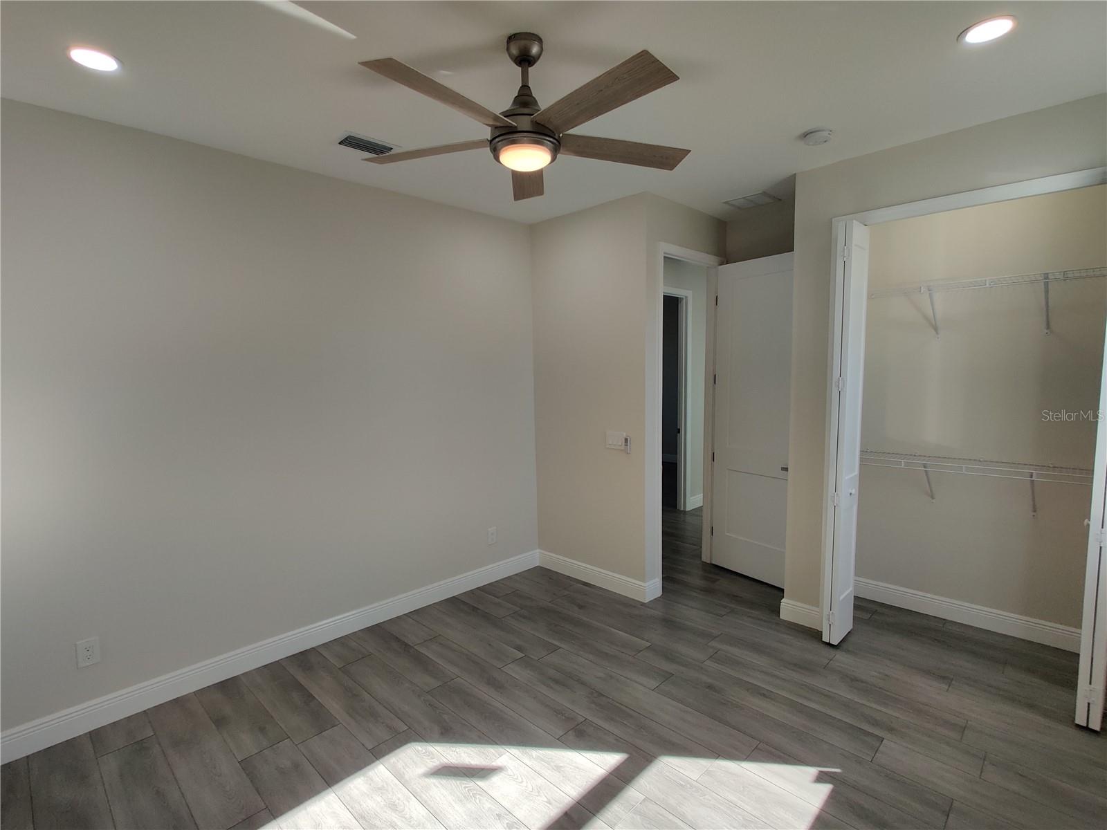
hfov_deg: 106.2
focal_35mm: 13
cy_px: 415
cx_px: 554
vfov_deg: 89.9
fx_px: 416
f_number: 2.2
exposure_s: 1/205
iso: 100
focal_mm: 2.25
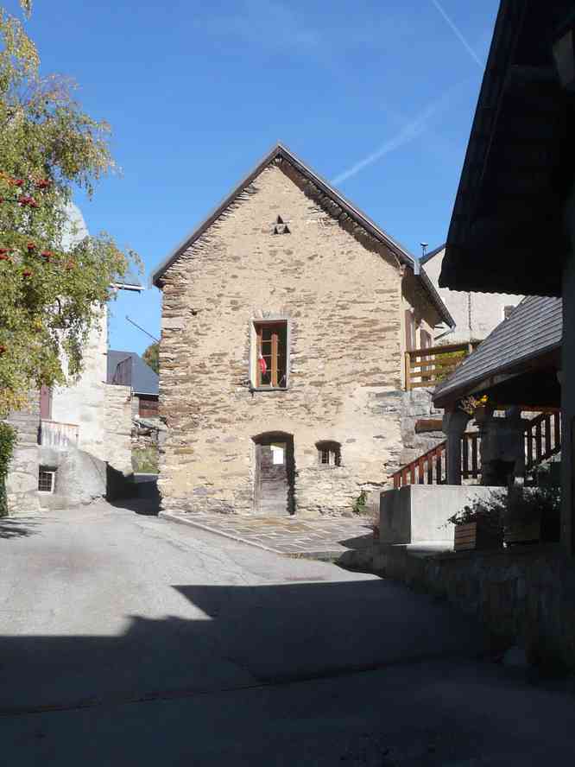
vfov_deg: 34.9
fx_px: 1218
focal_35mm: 55
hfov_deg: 26.6
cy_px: 384
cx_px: 288
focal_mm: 6
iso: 100
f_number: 8
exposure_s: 1/200
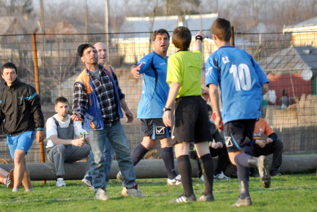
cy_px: 106
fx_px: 2641
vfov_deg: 4.6
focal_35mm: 300
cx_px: 158
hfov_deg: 6.9
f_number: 5.6
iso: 800
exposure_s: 1/800
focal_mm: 200
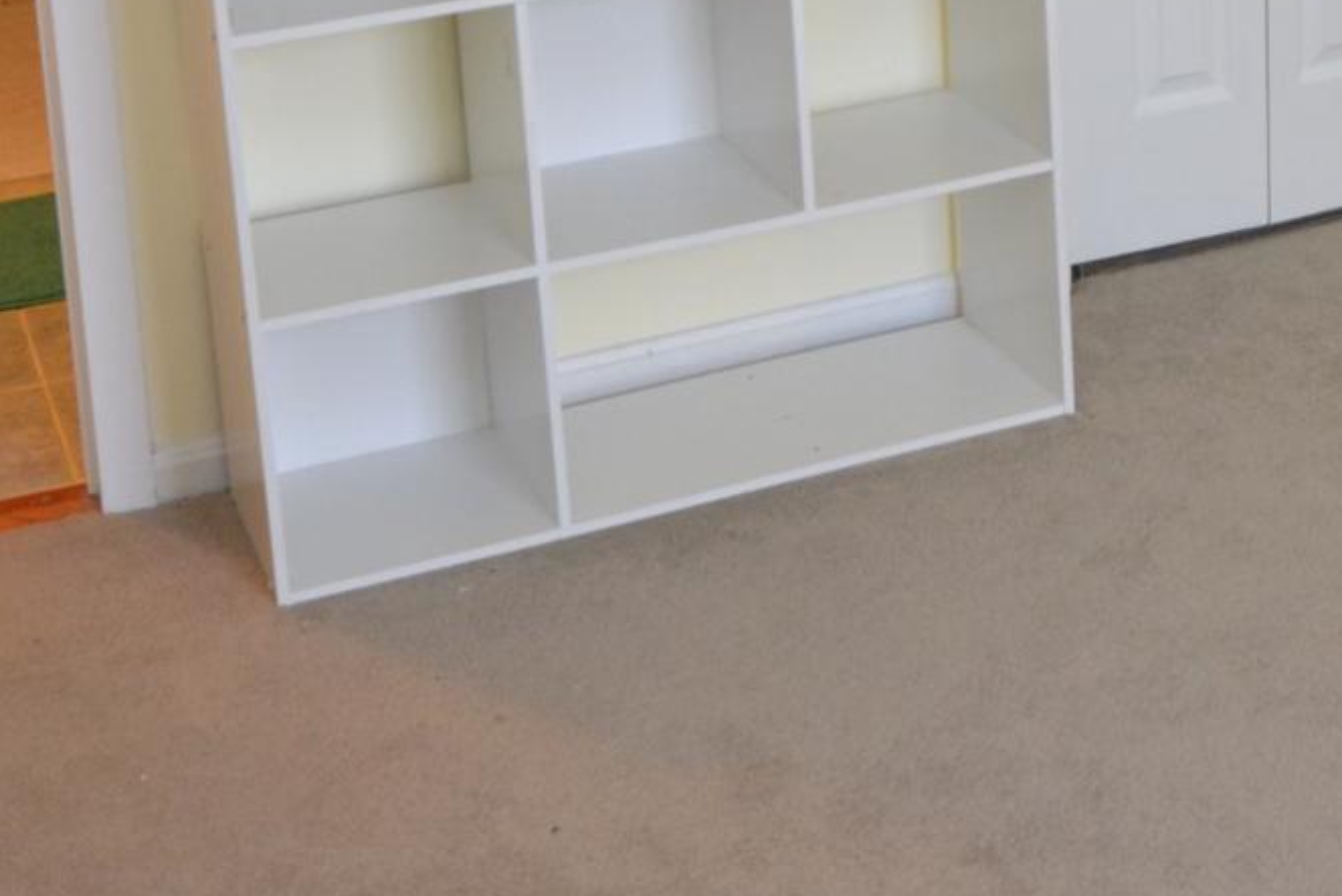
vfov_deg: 17.2
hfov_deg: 26.8
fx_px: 2759
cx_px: 1063
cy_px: -294
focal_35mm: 74
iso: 640
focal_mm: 16
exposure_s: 1/60
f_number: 2.8
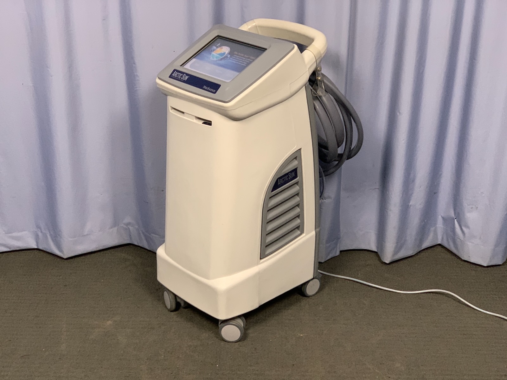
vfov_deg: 28.0
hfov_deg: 36.8
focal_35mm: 52
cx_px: 254
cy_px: 190
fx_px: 762
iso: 250
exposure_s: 1/60
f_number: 2.4
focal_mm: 6
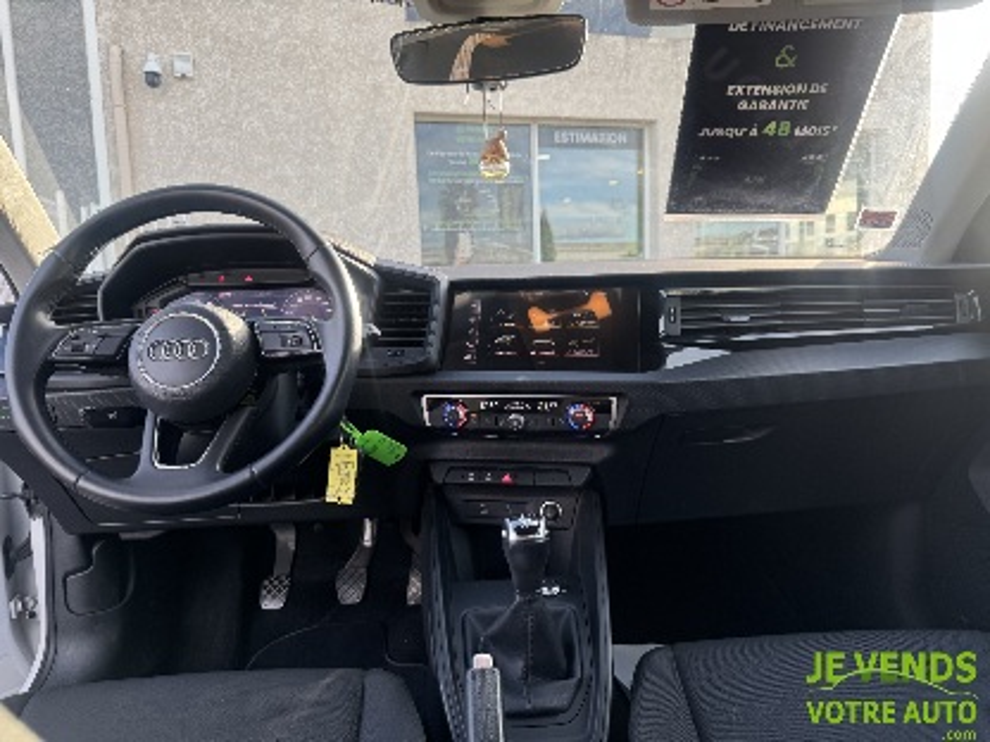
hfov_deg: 71.6
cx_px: 495
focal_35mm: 24
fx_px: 686
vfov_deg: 56.8
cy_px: 371
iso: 80
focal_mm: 6.76
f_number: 1.78
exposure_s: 1/280
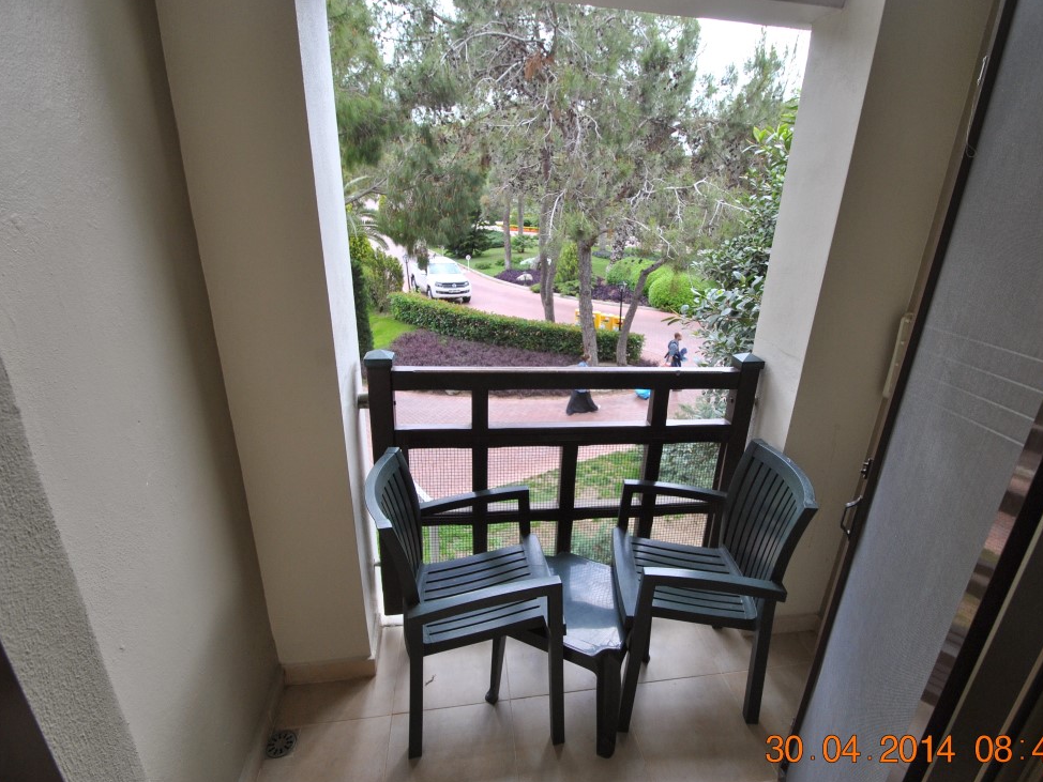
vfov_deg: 74.7
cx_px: 572
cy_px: 400
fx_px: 512
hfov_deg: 90.7
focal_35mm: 17
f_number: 5
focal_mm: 10
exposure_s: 1/100
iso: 200
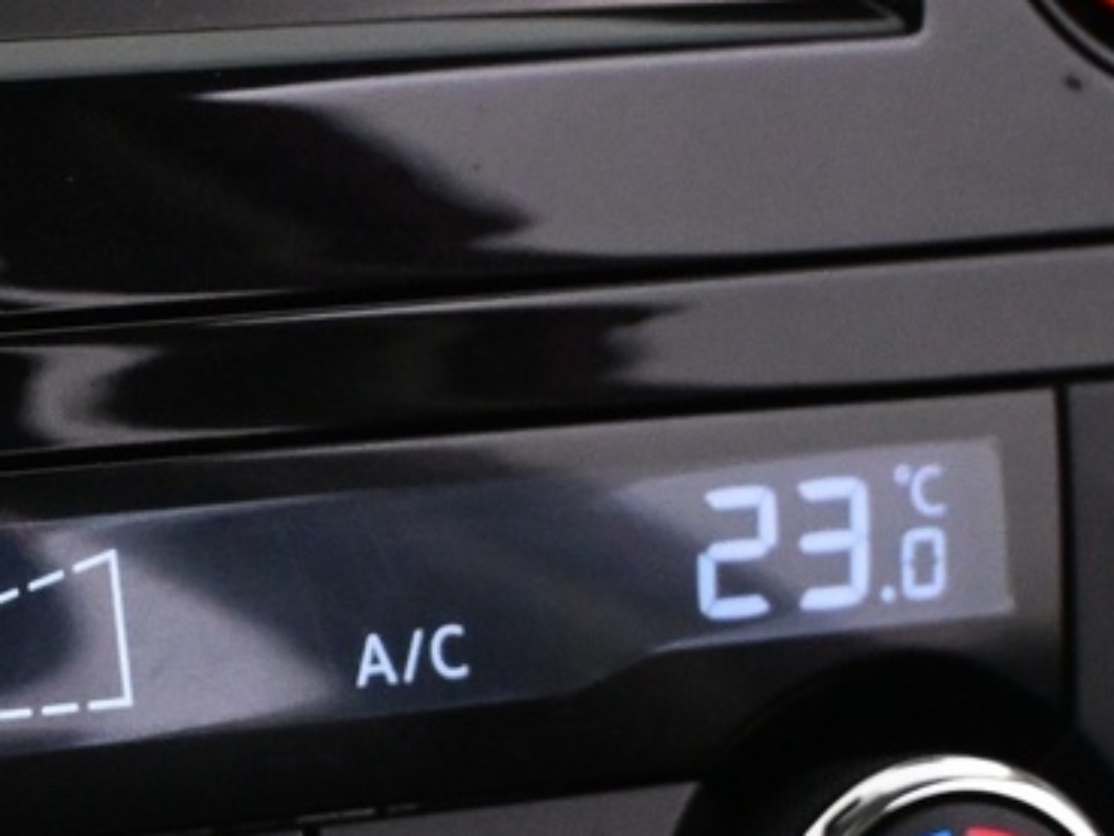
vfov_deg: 7.6
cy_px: 1099
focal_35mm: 193
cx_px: -163
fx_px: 6218
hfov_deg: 10.1
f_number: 4.8
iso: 3600
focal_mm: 30.5
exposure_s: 1/50
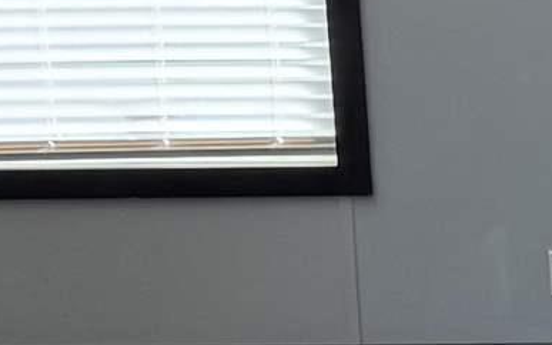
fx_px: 3039
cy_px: 118
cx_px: 2023
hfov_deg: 7.8
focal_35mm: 202
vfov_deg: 6.5
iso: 80
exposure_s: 1/120
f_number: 1.78
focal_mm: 6.76
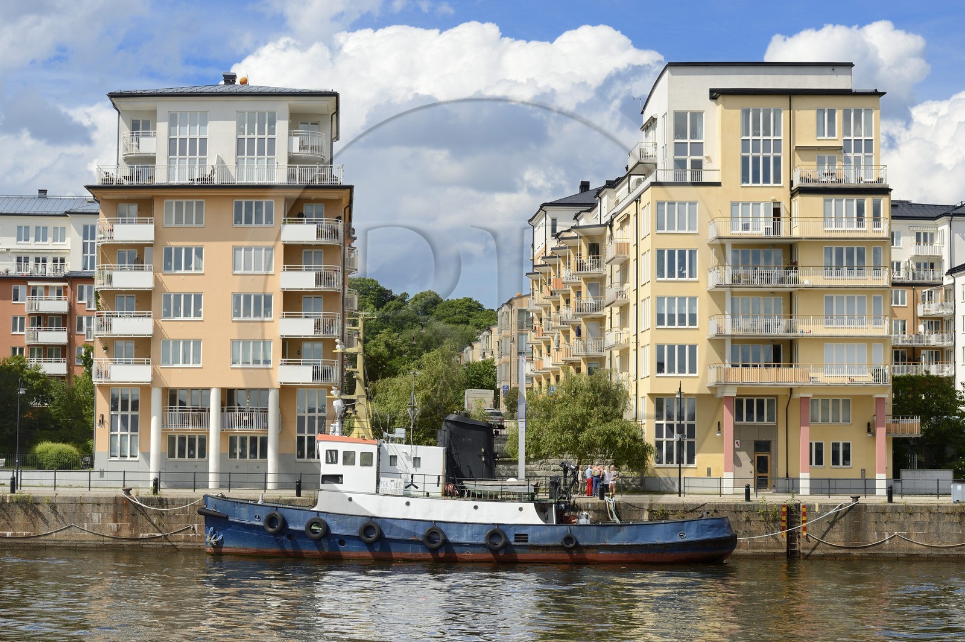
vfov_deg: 19.4
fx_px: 1875
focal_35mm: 70
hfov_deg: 28.9
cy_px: 321
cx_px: 482
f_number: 13
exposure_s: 1/320
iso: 200
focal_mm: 70
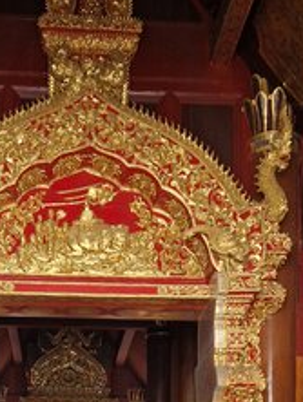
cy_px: 558
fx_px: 804
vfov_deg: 23.8
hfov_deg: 21.2
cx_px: 82
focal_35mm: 69
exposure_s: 1/180
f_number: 1.8
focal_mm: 5.4
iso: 50
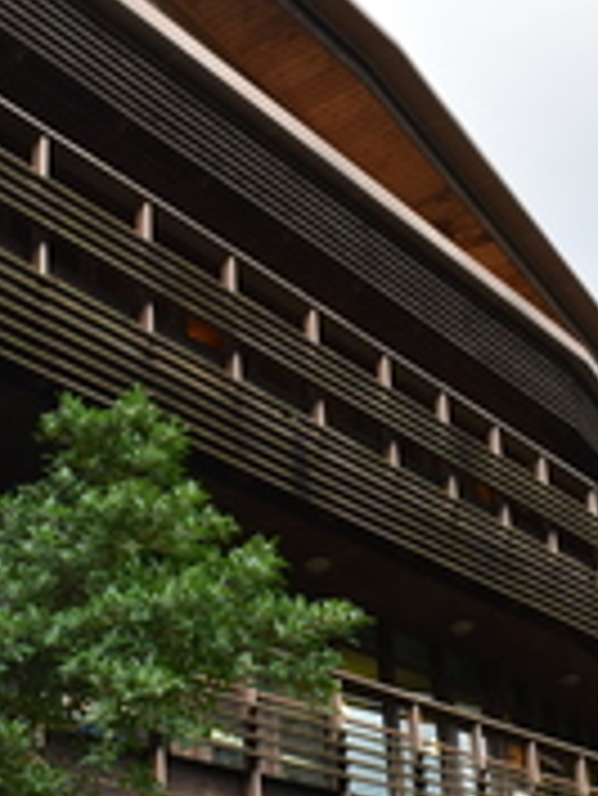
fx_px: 1518
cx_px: 418
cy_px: 472
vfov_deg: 29.3
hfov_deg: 22.2
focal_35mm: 66
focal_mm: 18
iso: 1000
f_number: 11
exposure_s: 1/80
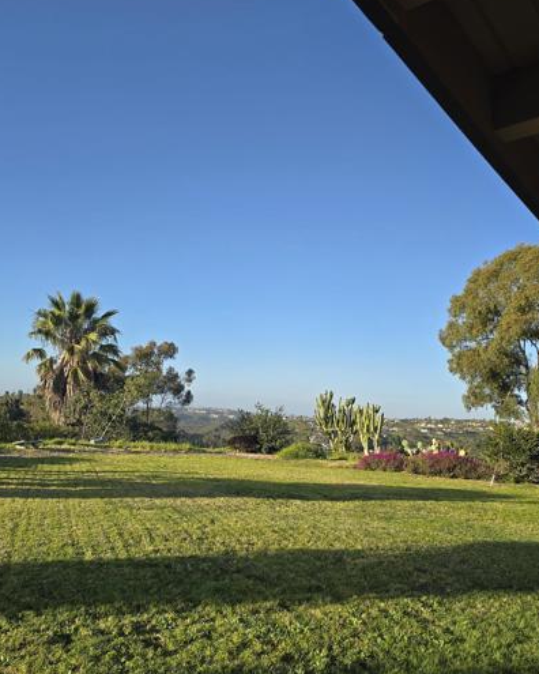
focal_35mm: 29
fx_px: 578
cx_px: 255
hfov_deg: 50.0
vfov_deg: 60.1
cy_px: 394
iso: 12
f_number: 1.7
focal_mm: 6.3
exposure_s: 1/507
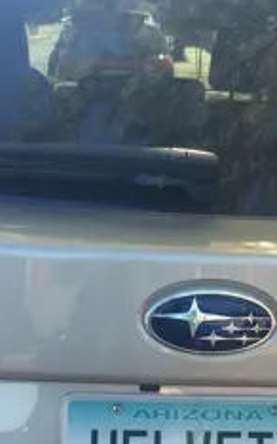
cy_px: 357
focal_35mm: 84
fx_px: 1016
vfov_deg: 24.3
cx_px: 165
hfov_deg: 15.5
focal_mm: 4.15
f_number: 2.2
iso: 32
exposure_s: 1/273
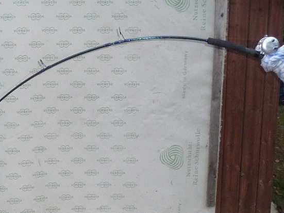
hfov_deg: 31.4
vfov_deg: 23.9
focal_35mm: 61
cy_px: 136
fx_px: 500
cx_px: 95
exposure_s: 1/30
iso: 400
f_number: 3.3
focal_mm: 4.7
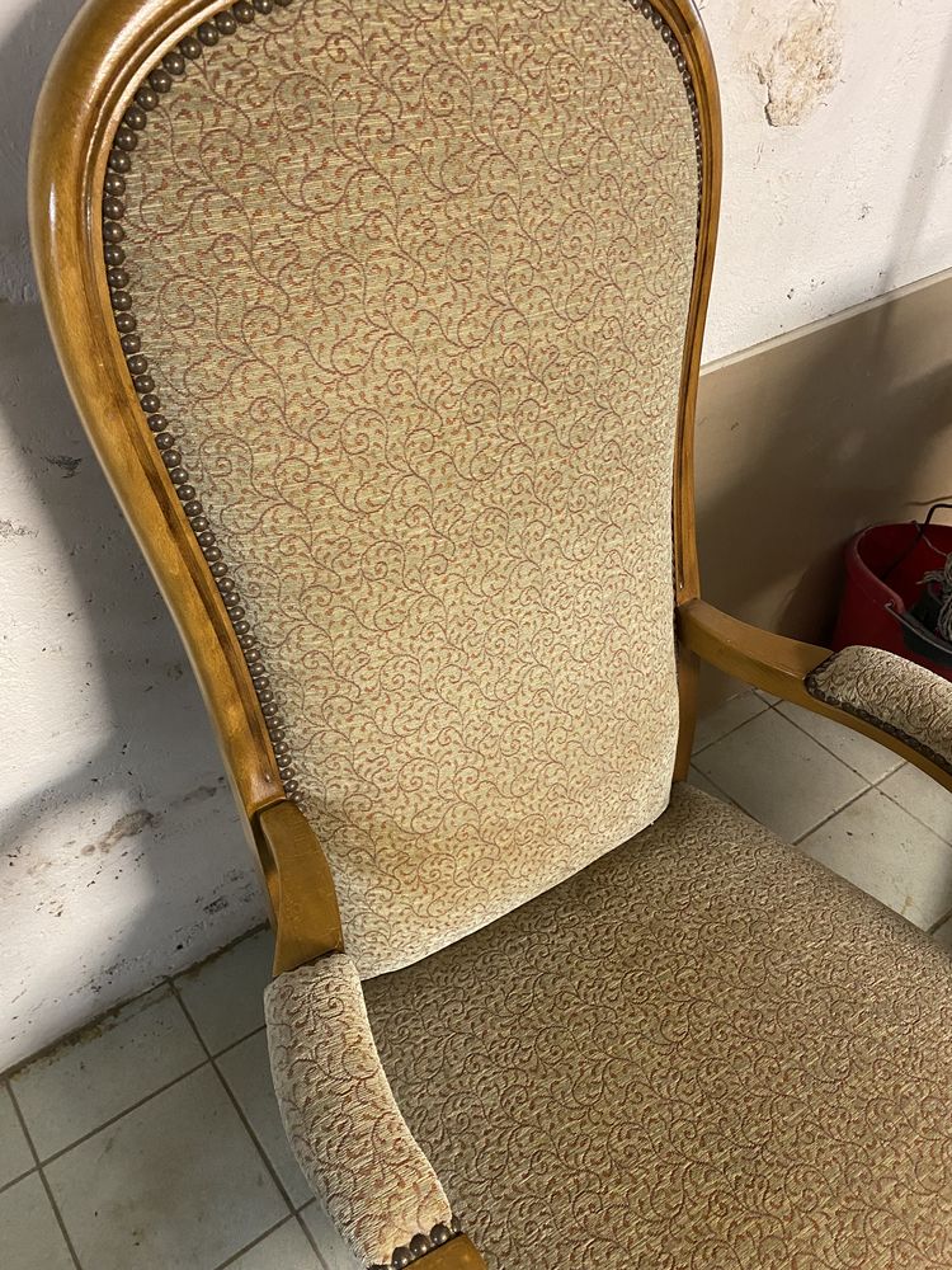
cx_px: 476
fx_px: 953
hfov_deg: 53.1
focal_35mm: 26
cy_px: 635
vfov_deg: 67.3
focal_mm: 4.25
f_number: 1.8
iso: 400
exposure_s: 1/50
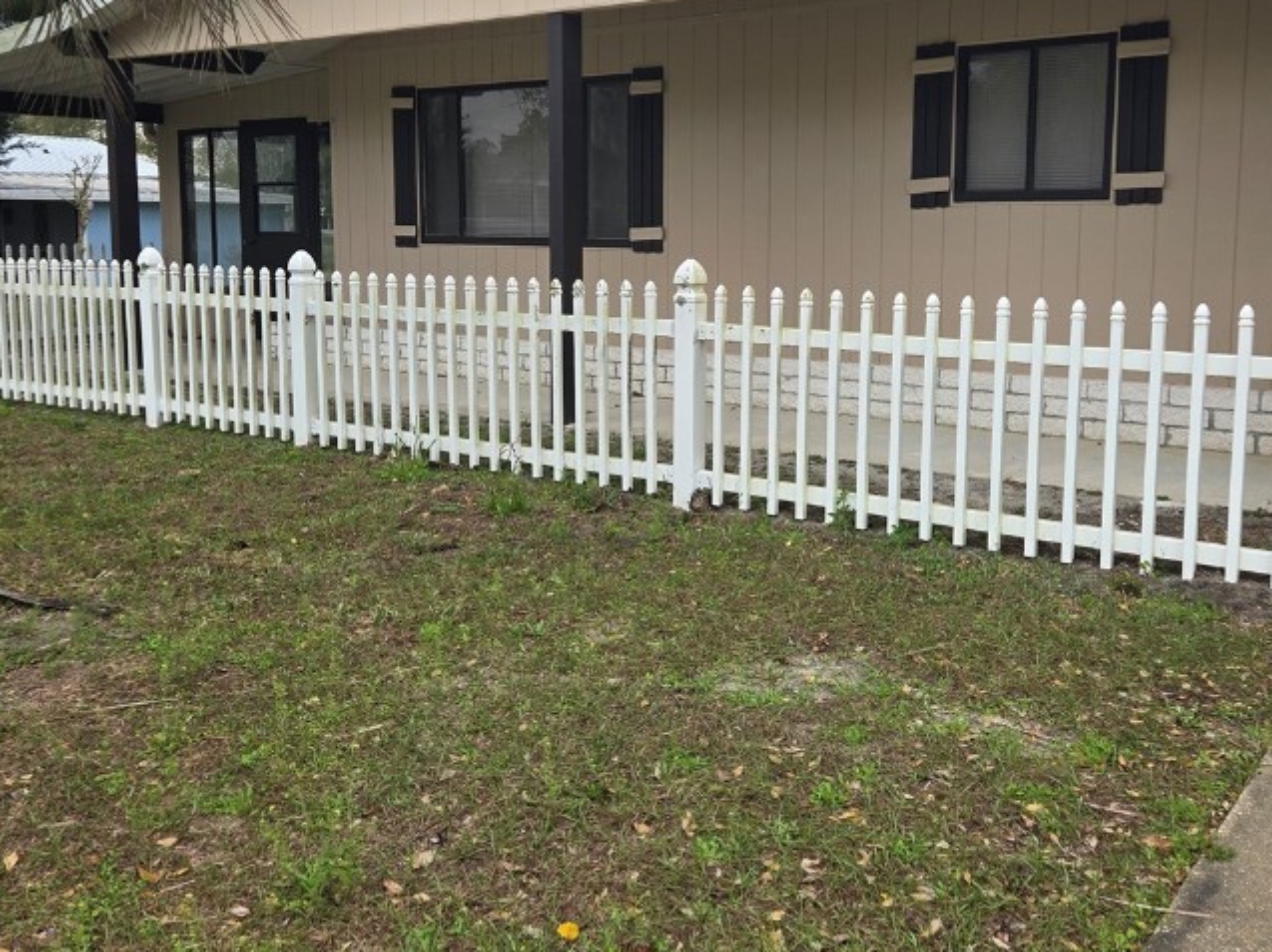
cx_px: 613
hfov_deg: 50.2
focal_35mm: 37
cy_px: 359
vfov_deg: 38.4
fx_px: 1359
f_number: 1.8
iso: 25
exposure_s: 1/767
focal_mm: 5.4
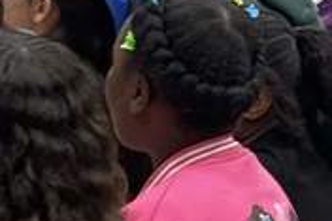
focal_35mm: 388
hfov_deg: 5.3
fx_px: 3575
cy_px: -297
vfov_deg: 3.5
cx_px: 0
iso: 160
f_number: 2.2
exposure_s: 1/60
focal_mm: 7.5
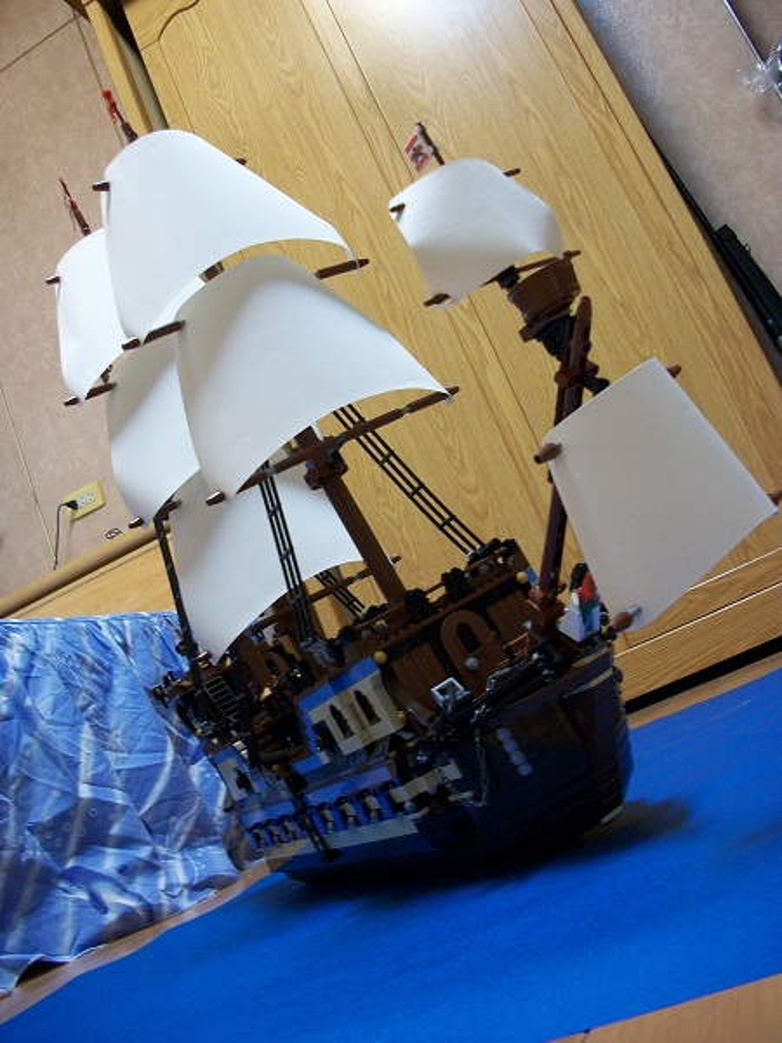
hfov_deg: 40.7
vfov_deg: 52.6
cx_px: 391
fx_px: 1054
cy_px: 522
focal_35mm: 35
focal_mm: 6.3
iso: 184
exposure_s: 1/8
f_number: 3.1
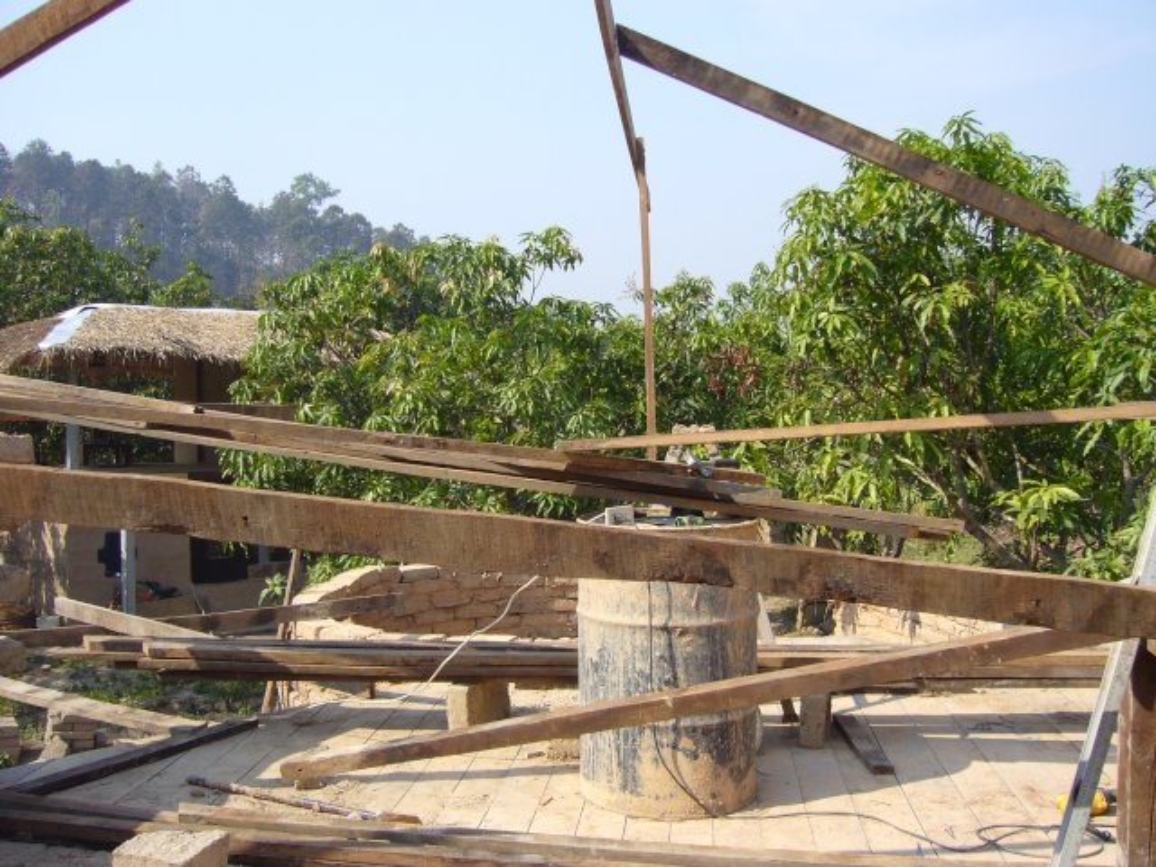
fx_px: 1169
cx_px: 578
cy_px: 434
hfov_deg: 52.6
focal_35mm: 35
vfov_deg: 40.7
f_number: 5.6
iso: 100
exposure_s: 1/320
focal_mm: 5.8
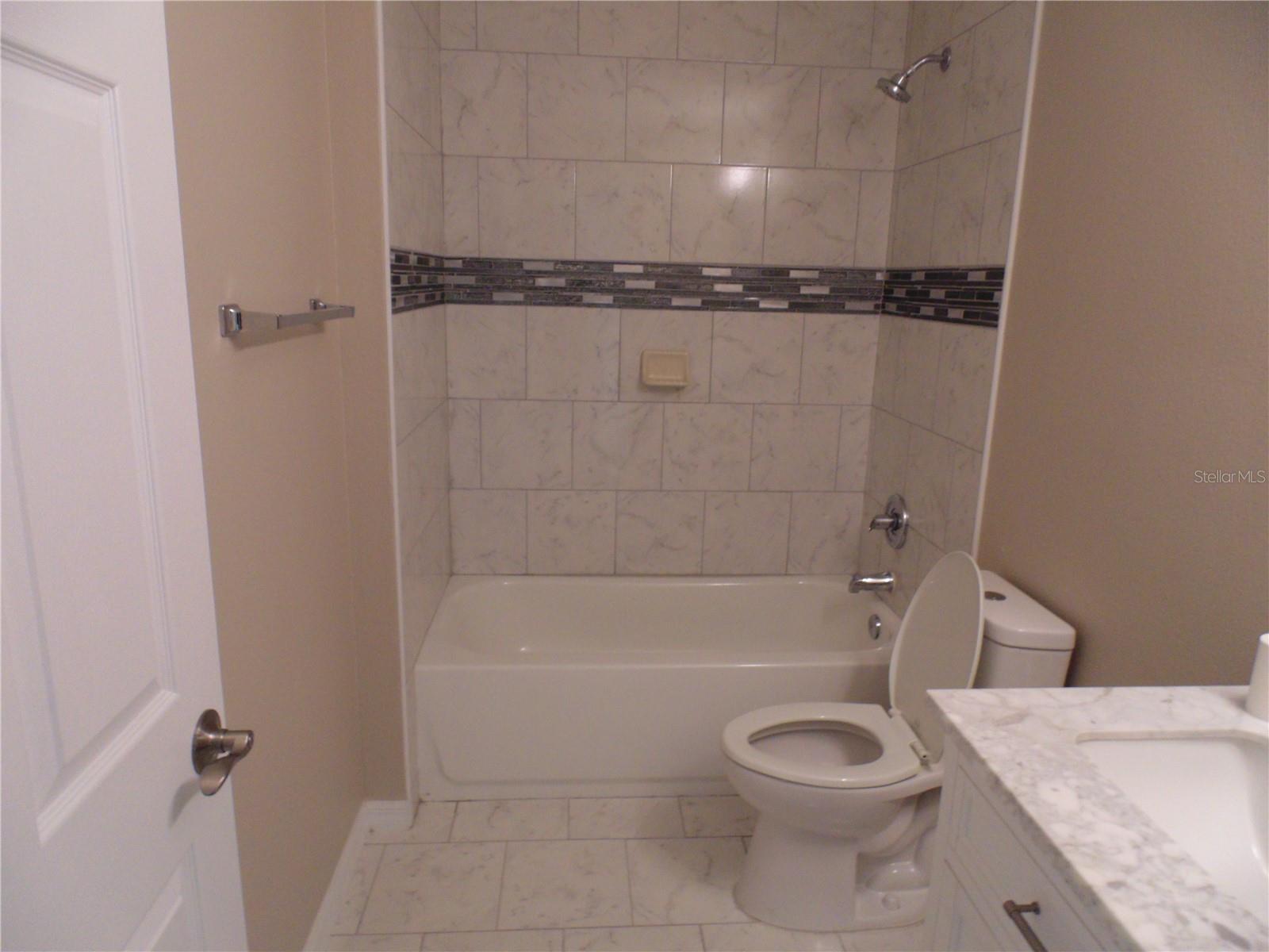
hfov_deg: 76.4
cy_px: 476
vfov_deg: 61.1
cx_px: 634
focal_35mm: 22
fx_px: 807
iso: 200
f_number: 3.1
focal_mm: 4
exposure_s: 1/30
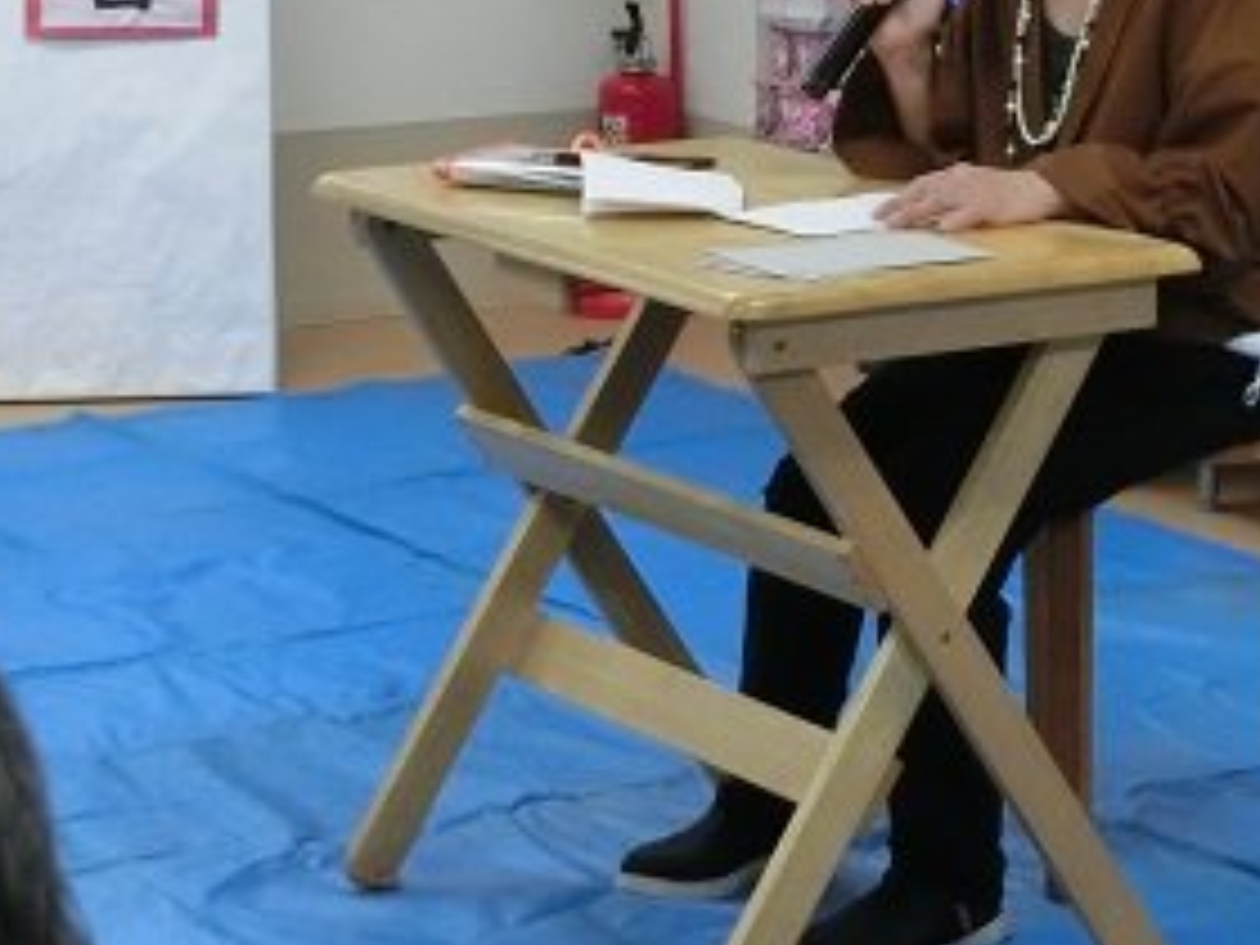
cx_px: 1017
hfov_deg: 13.6
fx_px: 5242
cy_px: 9
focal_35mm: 144
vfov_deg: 10.2
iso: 800
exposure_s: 1/50
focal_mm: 12.4
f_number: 5.2
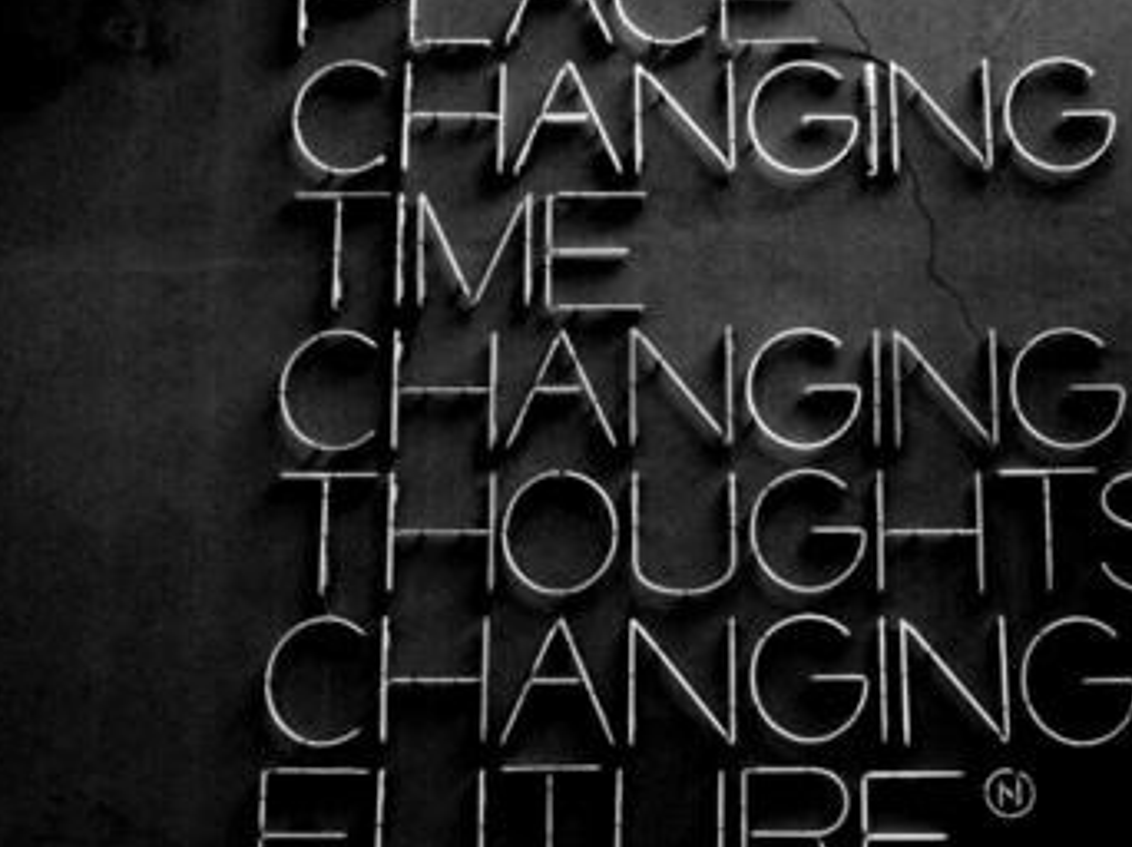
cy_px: 336
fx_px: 2582
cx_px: 725
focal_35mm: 79
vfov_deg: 18.6
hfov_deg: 24.6
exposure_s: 1/125
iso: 80
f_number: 4.8
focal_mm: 9.8
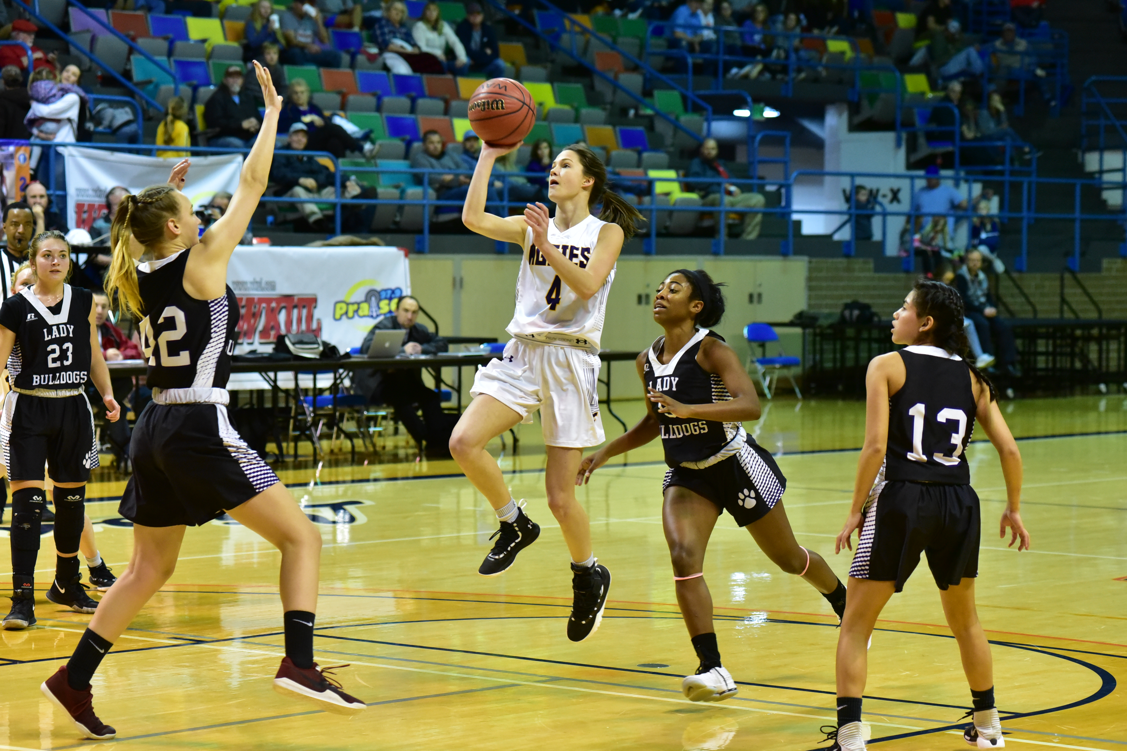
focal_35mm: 112
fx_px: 3506
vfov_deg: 12.2
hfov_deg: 18.3
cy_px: 376
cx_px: 564
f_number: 5
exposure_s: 1/800
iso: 8000
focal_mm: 112
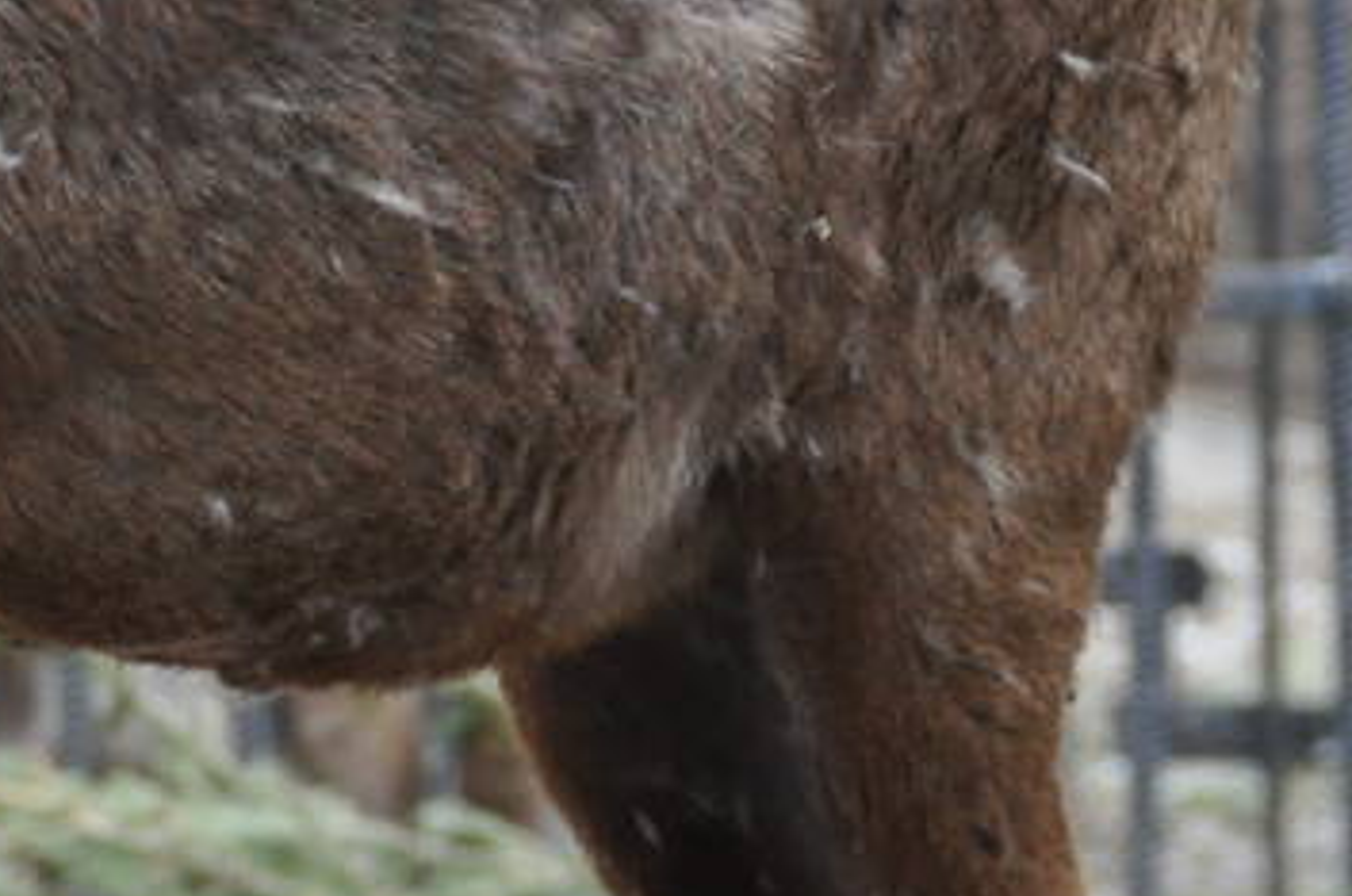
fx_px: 39559
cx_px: 8
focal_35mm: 1055
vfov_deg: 1.3
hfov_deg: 2.0
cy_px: 71
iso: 1000
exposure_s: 1/100
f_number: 5.6
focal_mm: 155
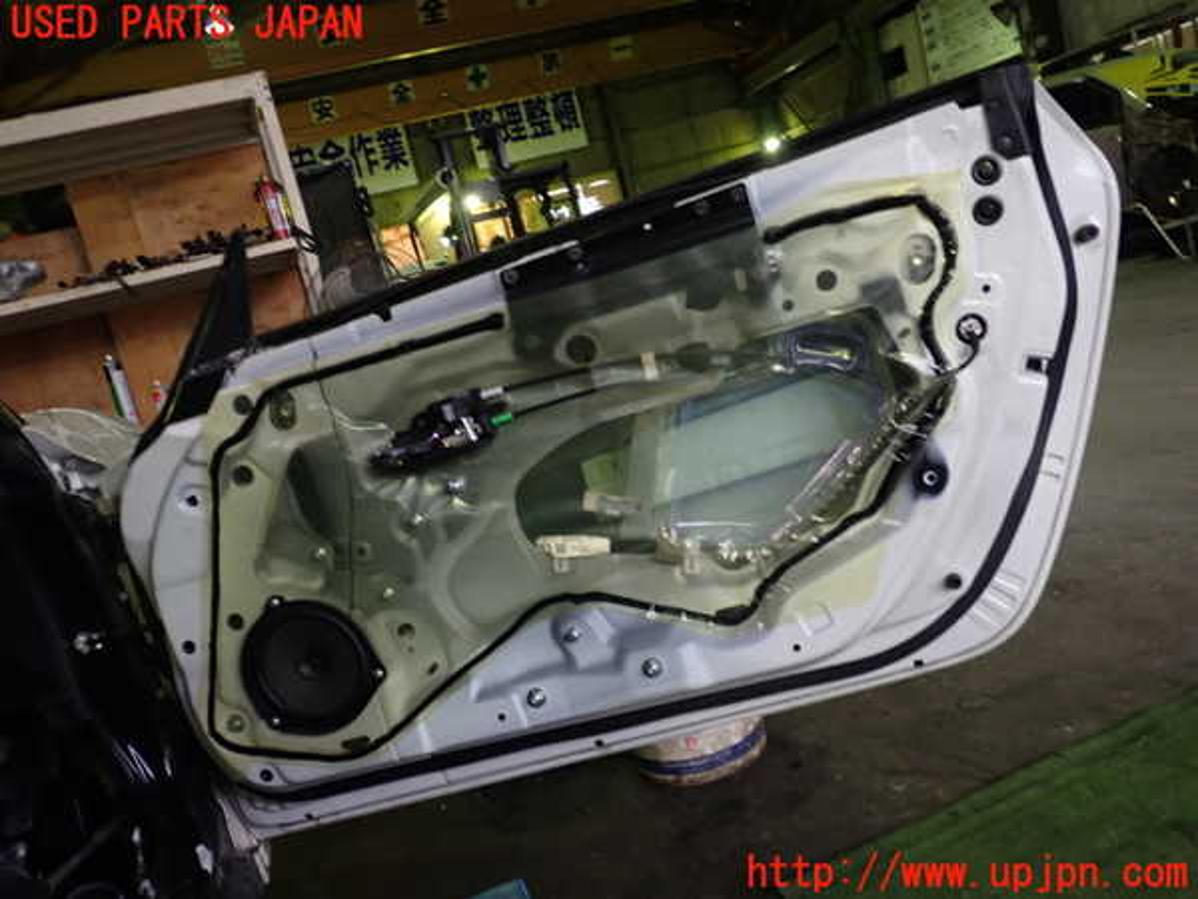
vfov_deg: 46.8
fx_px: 1038
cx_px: 599
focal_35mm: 30
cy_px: 450
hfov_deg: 60.0
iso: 200
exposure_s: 1/30
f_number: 2.3
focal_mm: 5.4
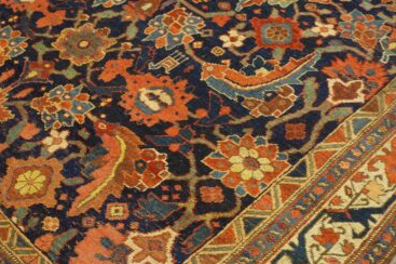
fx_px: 539
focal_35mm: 49
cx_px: 159
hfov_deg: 40.2
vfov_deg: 27.2
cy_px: 183
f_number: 4
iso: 1250
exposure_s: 1/60
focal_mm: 20
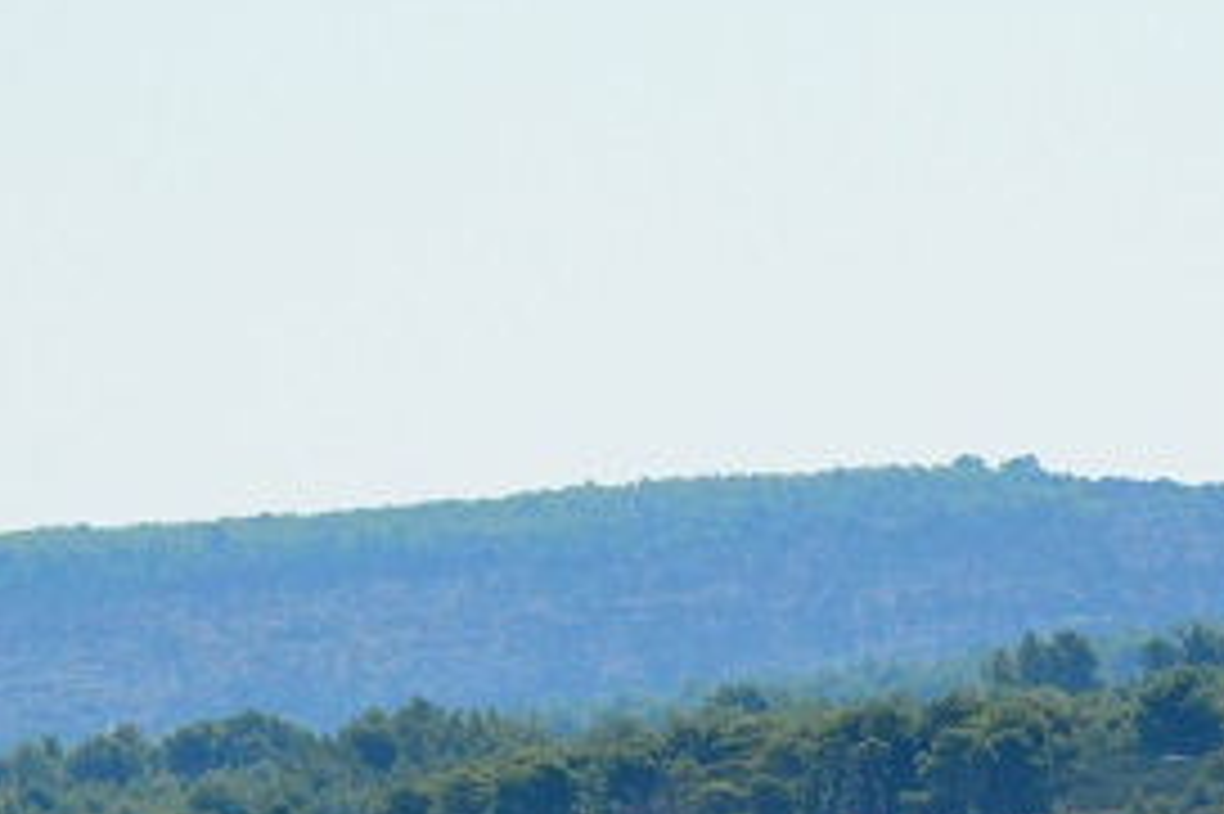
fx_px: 20965
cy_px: 783
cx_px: 1742
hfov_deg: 3.3
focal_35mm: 617
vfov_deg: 2.2
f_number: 4.8
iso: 800
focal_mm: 112
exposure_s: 1/8000
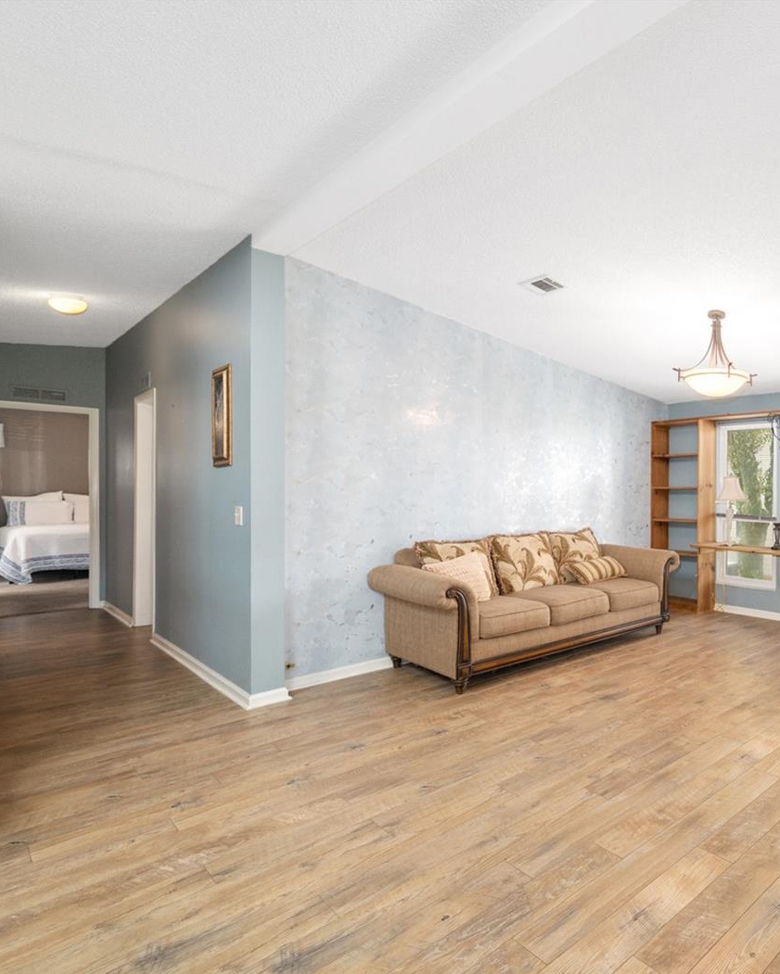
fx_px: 577
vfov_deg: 80.4
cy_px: 489
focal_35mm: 20
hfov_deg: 58.4
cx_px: 700
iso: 500
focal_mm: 14
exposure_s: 1/15
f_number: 8
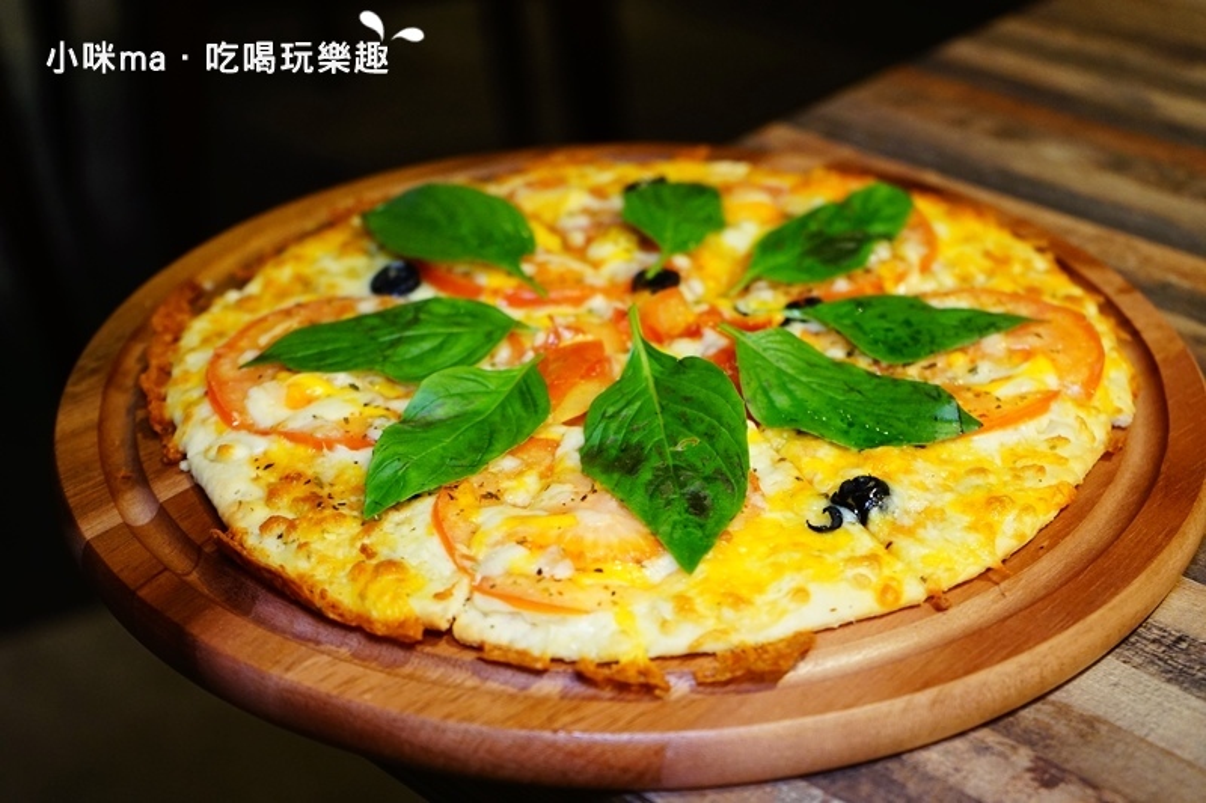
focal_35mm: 53
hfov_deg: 37.5
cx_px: 603
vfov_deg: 25.5
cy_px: 402
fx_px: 1775
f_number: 5
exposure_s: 1/60
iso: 2000
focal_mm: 53
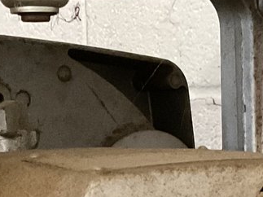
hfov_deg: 14.5
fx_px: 1033
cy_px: 324
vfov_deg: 10.4
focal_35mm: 136
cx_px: 150
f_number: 1.8
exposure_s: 1/30
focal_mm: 3
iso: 500
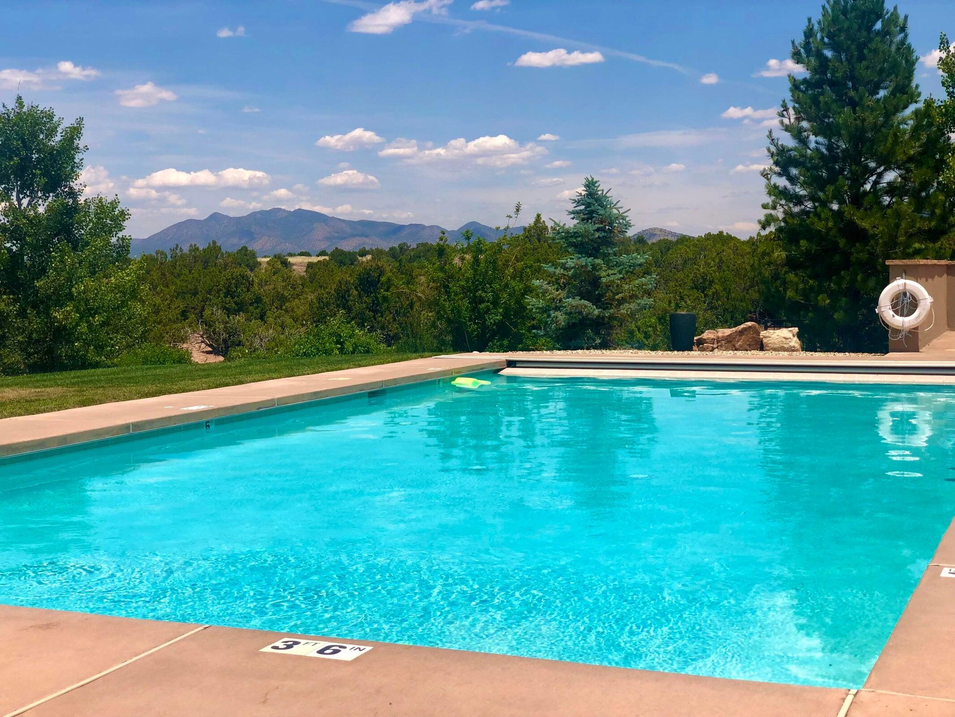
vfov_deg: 28.0
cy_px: 358
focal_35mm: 52
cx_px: 478
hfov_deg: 36.8
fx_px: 1435
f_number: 2.4
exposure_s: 1/1779
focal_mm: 6
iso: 16
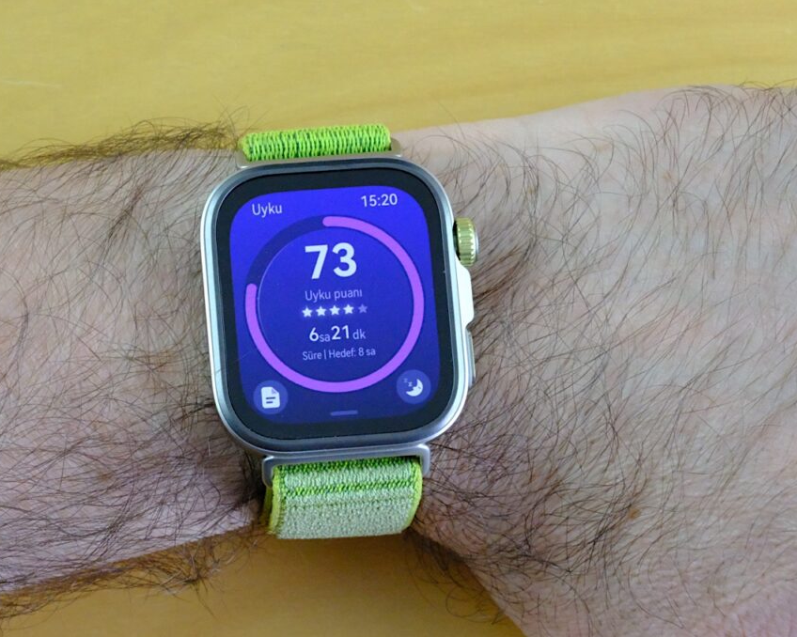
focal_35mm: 136
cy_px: 318
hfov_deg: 14.2
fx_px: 3207
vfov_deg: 11.3
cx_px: 333
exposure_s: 1/100
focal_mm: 80
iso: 12800
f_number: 16
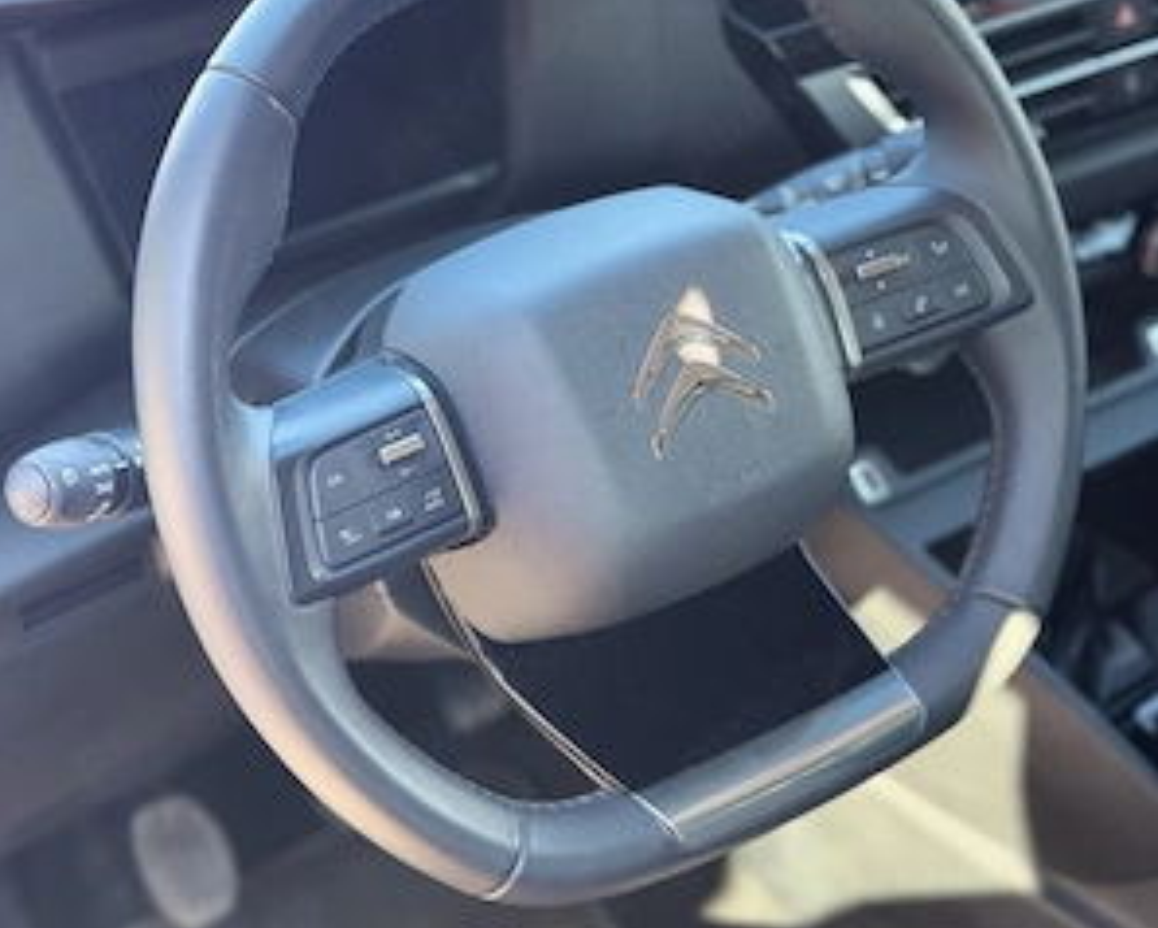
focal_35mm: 63
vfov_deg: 24.2
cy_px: 429
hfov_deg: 30.0
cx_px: 577
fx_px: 2161
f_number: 1.78
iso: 125
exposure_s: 1/167
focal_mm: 6.76
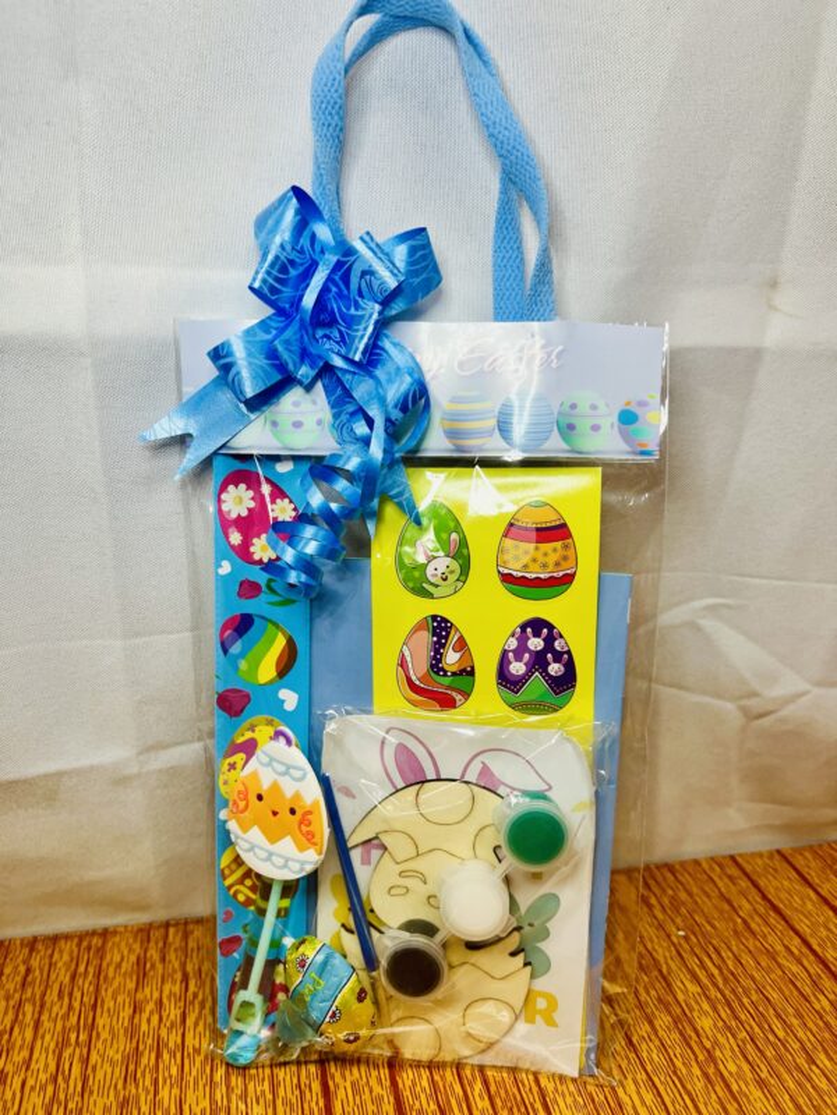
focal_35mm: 26
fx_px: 838
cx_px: 418
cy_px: 558
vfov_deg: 67.3
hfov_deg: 53.1
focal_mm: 5.7
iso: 125
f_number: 1.5
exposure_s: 1/120
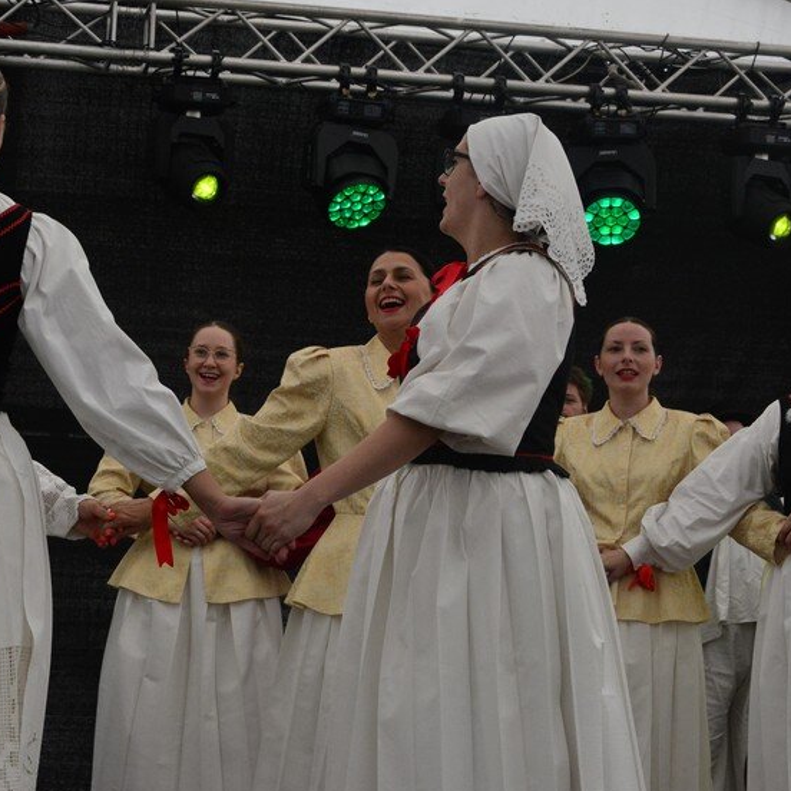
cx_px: 239
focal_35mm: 84
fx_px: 2172
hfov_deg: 20.5
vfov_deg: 20.6
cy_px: 398
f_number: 14
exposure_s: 1/800
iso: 4000
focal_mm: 65
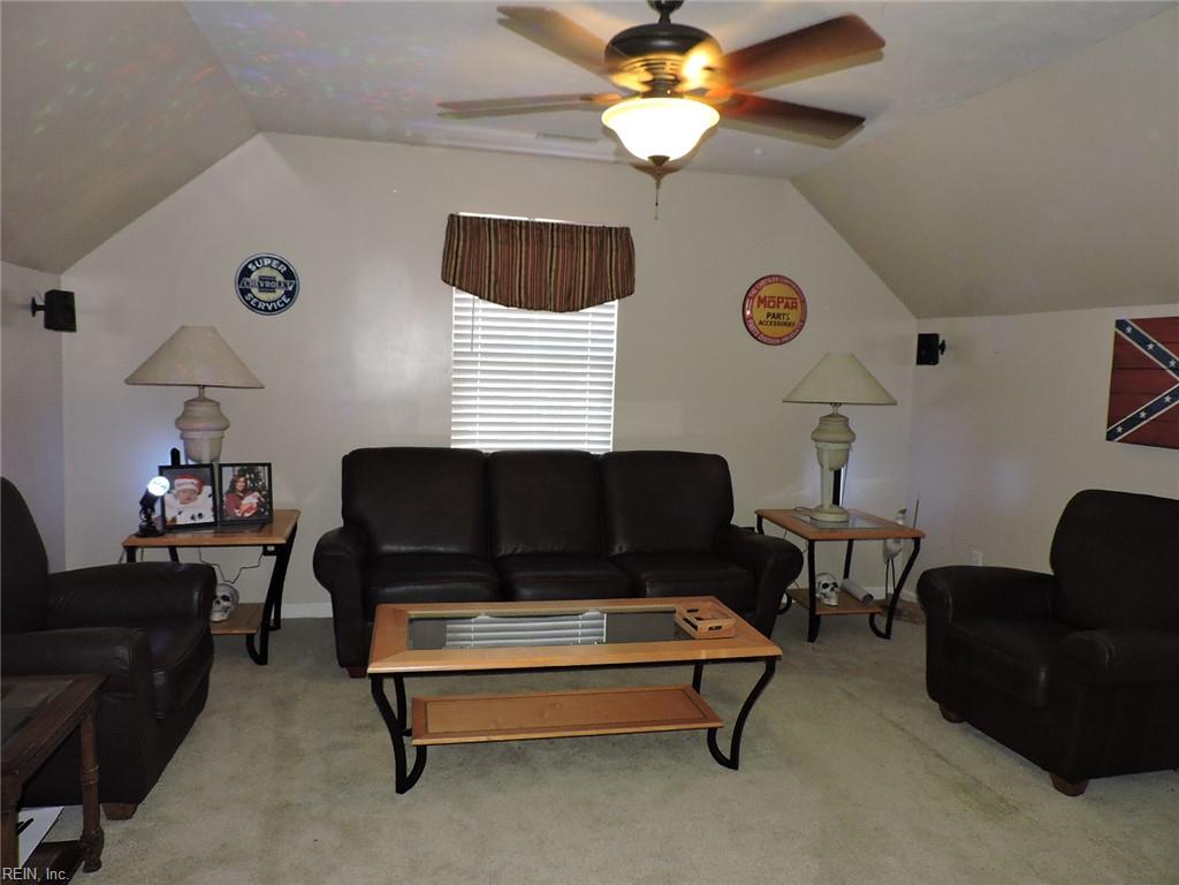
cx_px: 590
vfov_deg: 56.8
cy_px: 442
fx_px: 817
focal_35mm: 24
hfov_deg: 71.6
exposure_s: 1/30
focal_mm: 4.3
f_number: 3
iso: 200
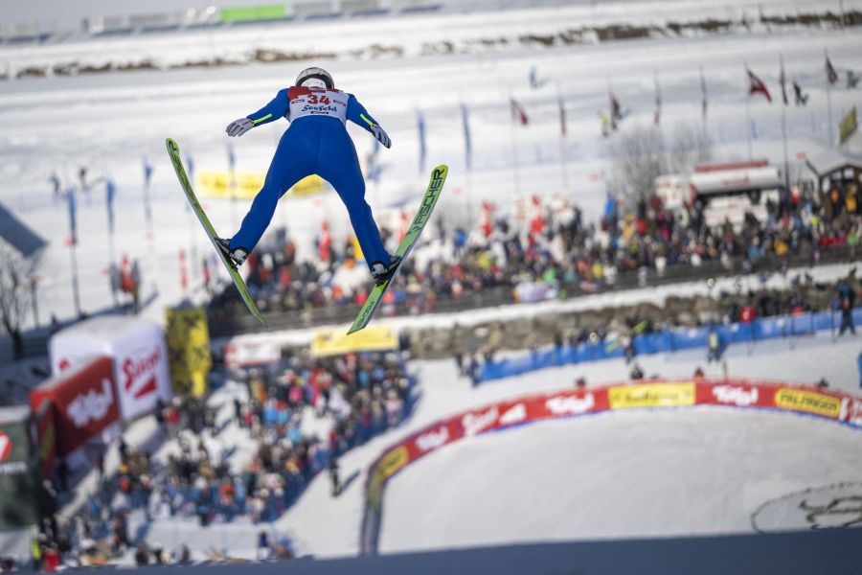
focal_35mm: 175
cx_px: 431
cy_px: 288
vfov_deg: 7.8
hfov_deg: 11.7
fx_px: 4190
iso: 100
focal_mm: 175
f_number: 2.8
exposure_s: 1/12800
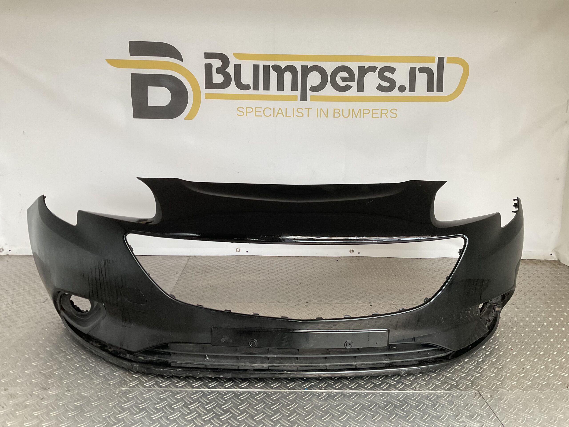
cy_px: 214
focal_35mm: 29
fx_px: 477
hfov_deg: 61.7
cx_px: 284
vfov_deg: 48.2
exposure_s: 1/50
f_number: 1.8
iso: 50
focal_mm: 3
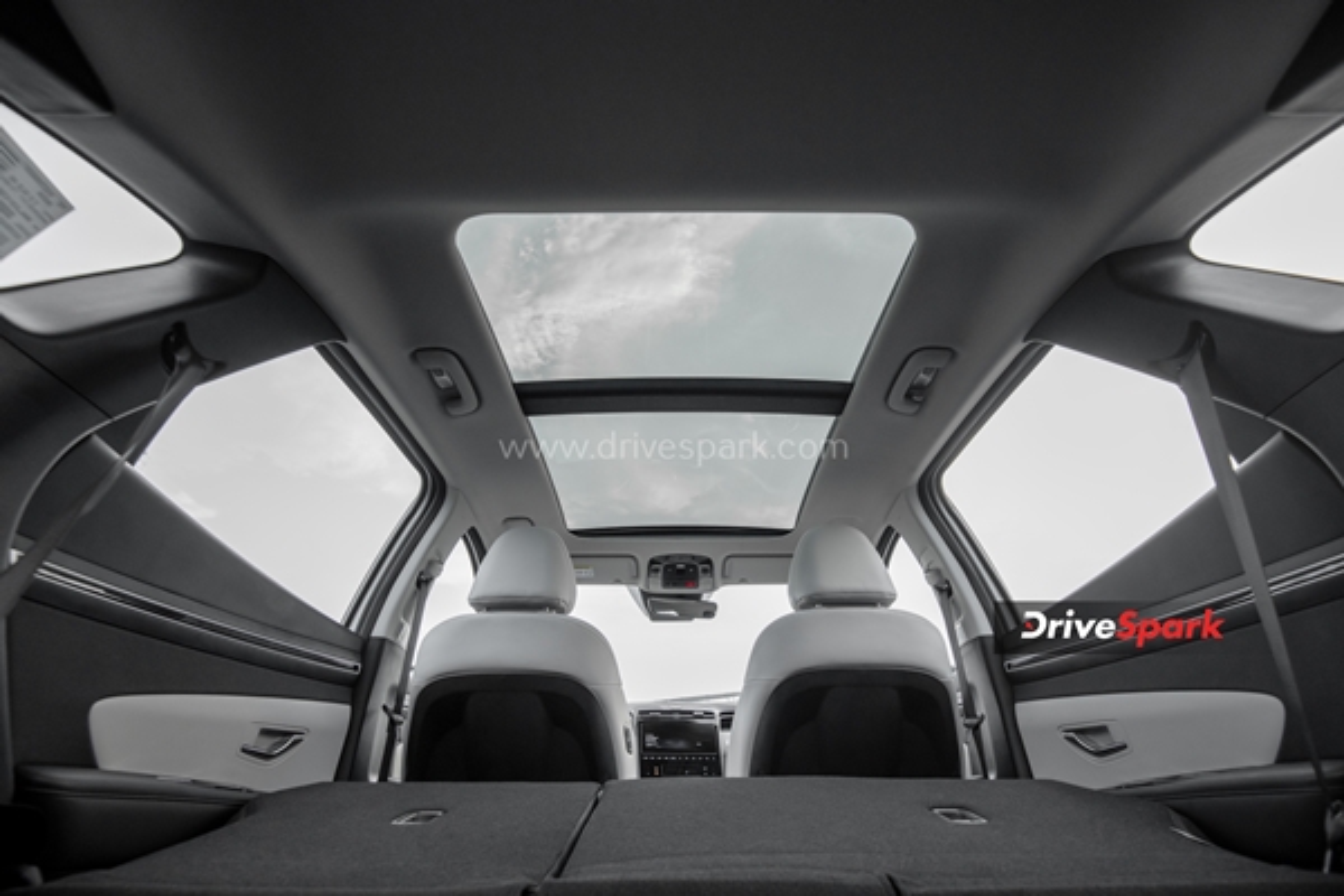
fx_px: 597
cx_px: 672
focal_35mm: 16
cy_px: 448
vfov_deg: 73.7
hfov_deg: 96.7
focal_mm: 16
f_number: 5
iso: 1250
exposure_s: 1/200
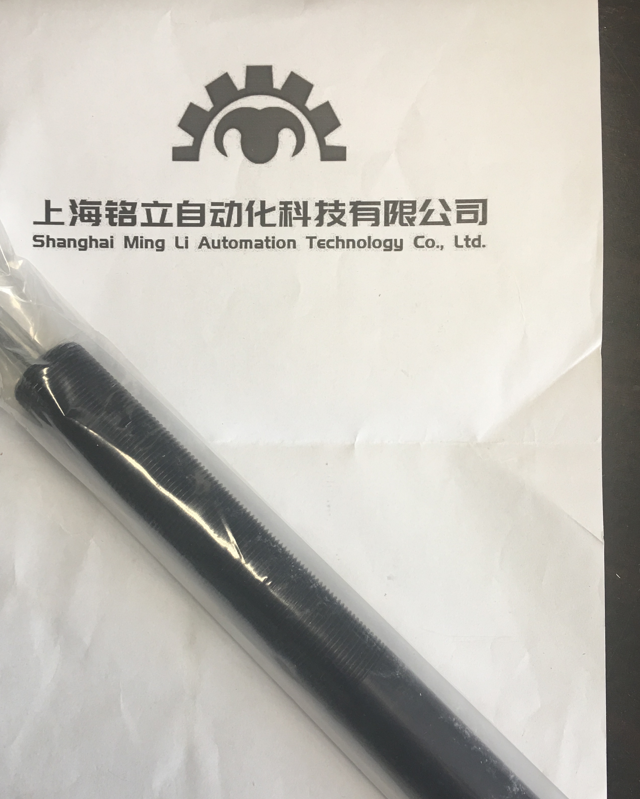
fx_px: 852
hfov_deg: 41.1
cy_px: 432
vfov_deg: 50.2
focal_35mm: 36
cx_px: 332
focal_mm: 4.15
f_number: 2.2
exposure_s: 1/33
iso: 25
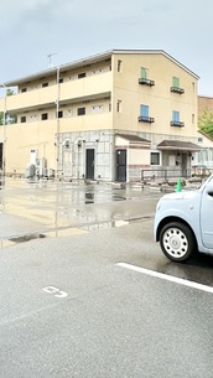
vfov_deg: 56.0
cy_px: 143
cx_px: 82
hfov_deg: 33.6
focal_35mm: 35
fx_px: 351
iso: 40
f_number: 2.2
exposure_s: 1/578
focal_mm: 2.22
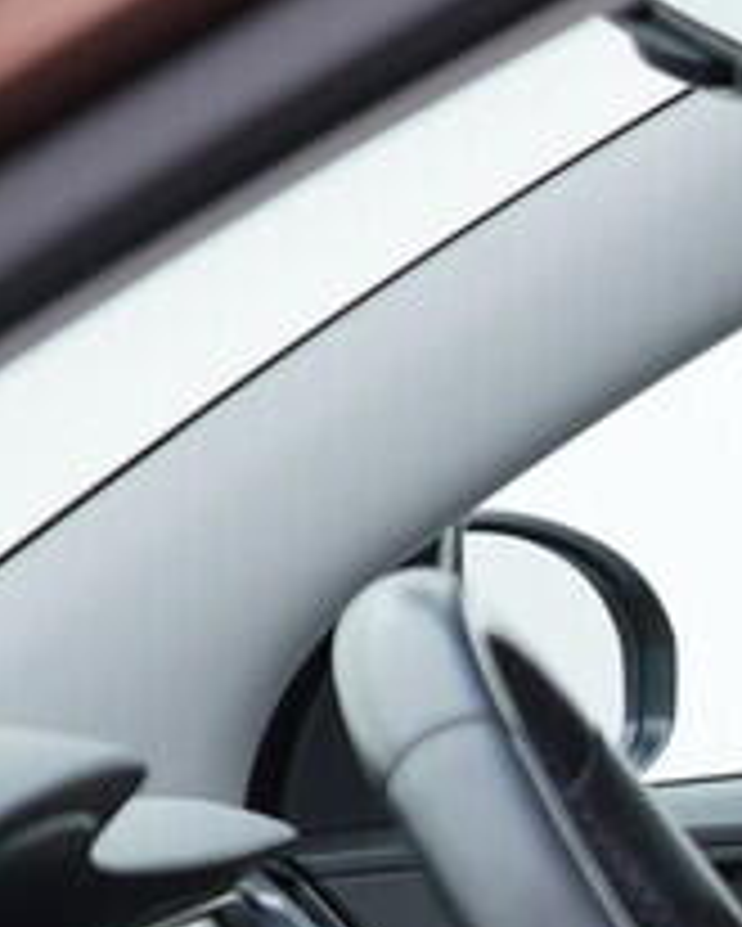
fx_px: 4608
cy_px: 1235
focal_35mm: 168
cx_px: 1790
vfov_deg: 11.2
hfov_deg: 8.4
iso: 125
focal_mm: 24
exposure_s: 1/40
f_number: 2.8
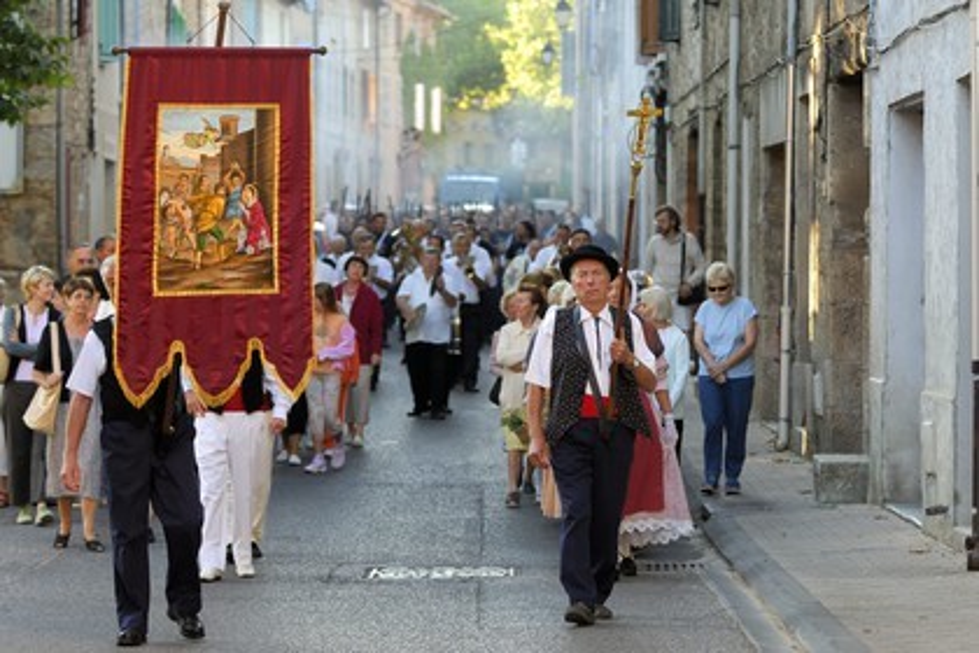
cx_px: 490
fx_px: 3671
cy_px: 326
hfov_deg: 15.2
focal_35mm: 135
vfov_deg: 10.2
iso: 100
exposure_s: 1/80
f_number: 2.8
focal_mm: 90
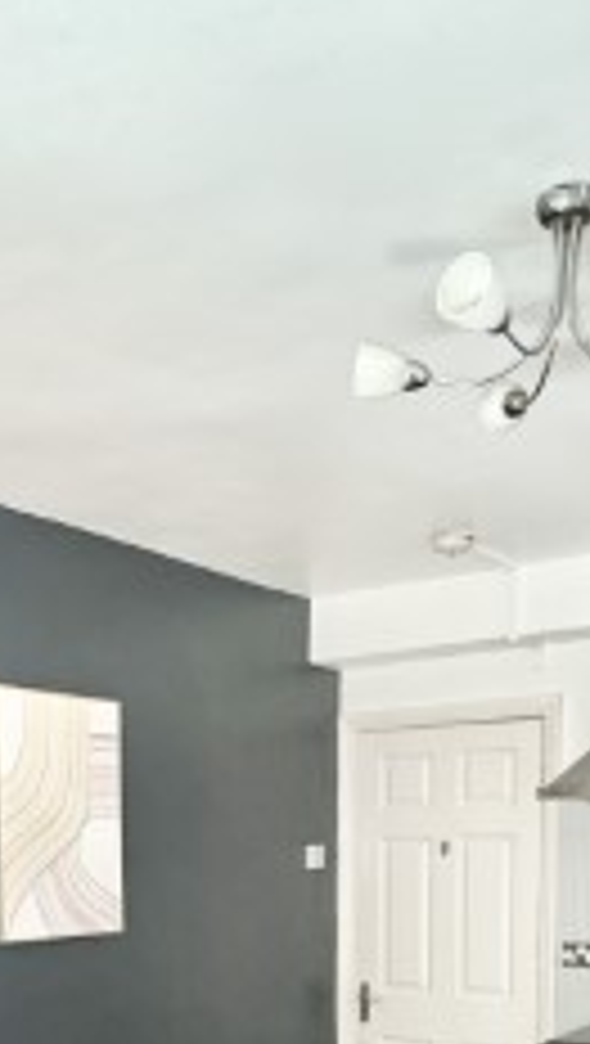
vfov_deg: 43.1
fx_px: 1165
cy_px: 986
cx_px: 203
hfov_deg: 28.3
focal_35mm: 42
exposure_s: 1/79
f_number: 2.2
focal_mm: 2.22
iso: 320
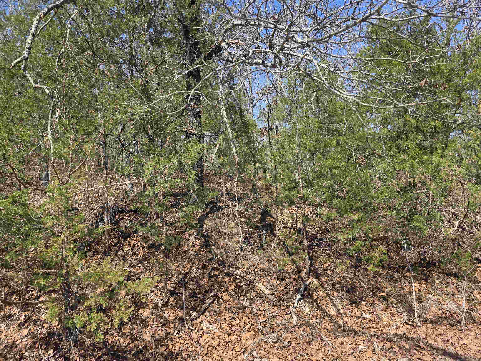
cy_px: 180
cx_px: 240
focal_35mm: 23
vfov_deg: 58.9
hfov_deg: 73.9
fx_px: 320
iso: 80
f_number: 1.7
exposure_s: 1/2145
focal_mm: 6.3
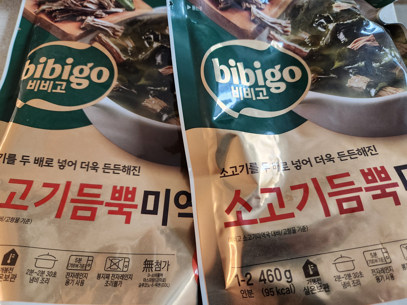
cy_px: 152
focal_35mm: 23
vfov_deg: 58.9
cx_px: 204
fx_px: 270
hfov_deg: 73.9
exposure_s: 1/120
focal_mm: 5.4
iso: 800
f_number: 1.8
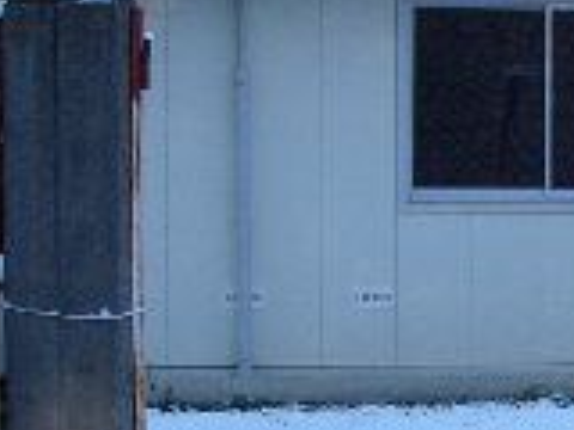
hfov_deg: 13.4
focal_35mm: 144
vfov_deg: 10.3
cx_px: 628
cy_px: 258
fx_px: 2388
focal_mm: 6
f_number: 4.6
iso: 100
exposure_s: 1/500
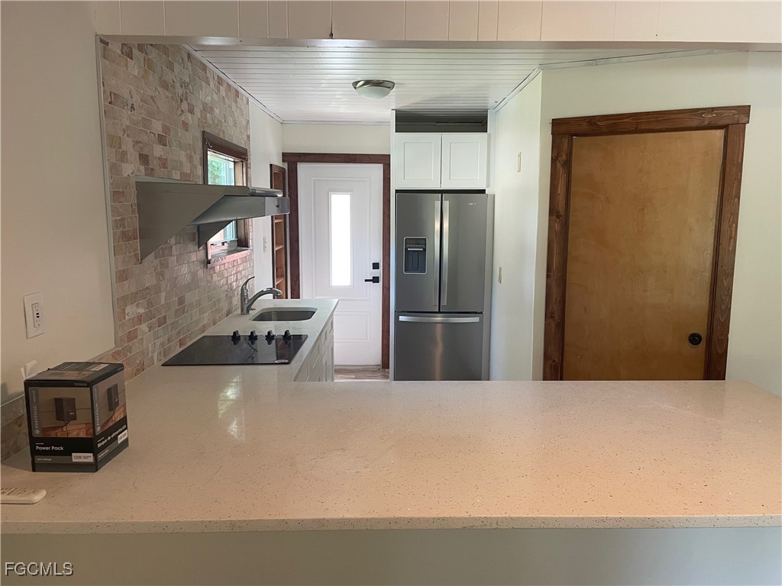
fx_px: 587
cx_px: 391
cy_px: 293
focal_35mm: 26
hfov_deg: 67.3
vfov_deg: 53.1
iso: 160
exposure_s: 1/60
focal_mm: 4.2
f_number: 1.6
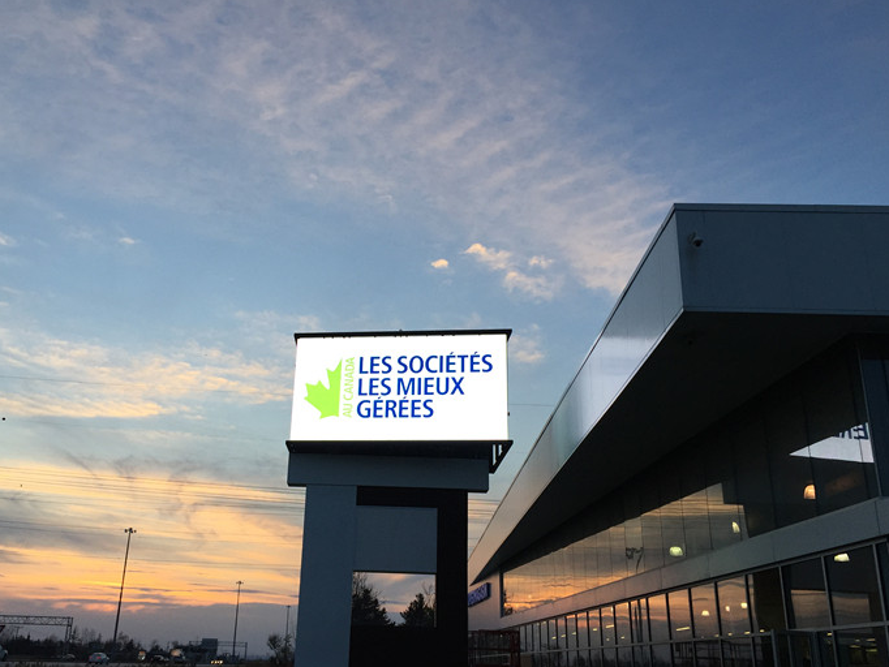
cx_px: 385
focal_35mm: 34
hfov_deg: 53.8
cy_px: 344
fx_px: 873
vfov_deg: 41.8
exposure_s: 1/235
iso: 32
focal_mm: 4.15
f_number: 2.2
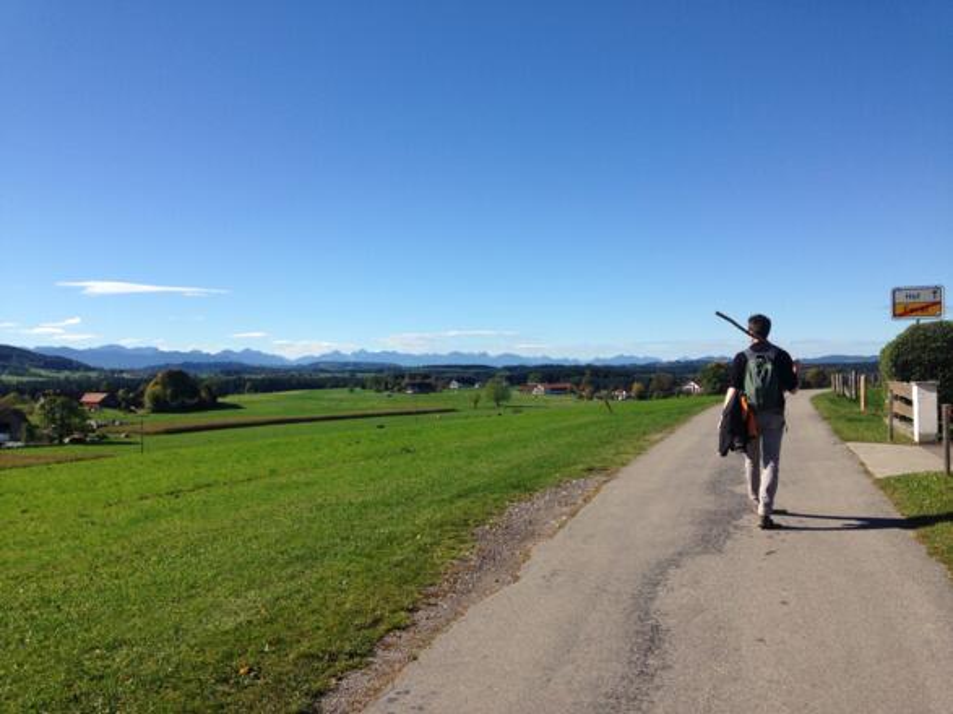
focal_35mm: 33
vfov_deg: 42.9
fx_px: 908
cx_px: 476
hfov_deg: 55.4
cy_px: 357
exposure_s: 1/1808
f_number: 2.4
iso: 50
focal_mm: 4.12
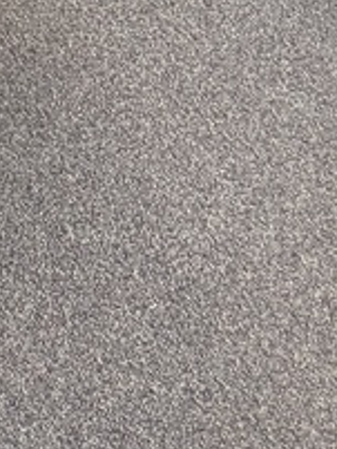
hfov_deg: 10.6
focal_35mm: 122
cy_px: -398
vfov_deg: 14.0
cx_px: -449
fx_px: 1582
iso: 320
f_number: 1.78
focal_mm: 6.76
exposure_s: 1/60
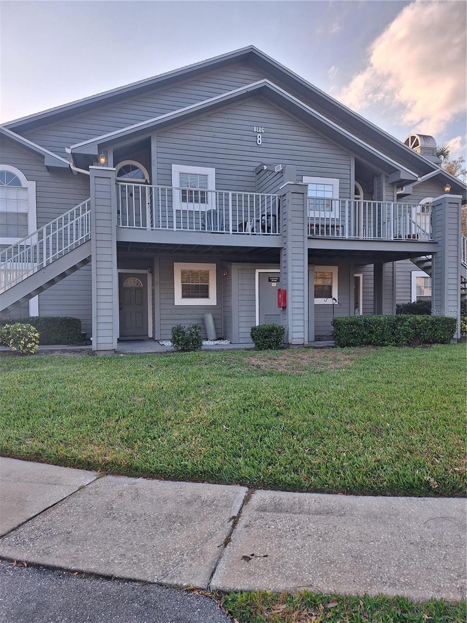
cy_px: 312
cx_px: 234
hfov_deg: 58.9
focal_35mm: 23
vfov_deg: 73.9
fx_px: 414
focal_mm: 5.54
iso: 40
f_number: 1.8
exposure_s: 1/480
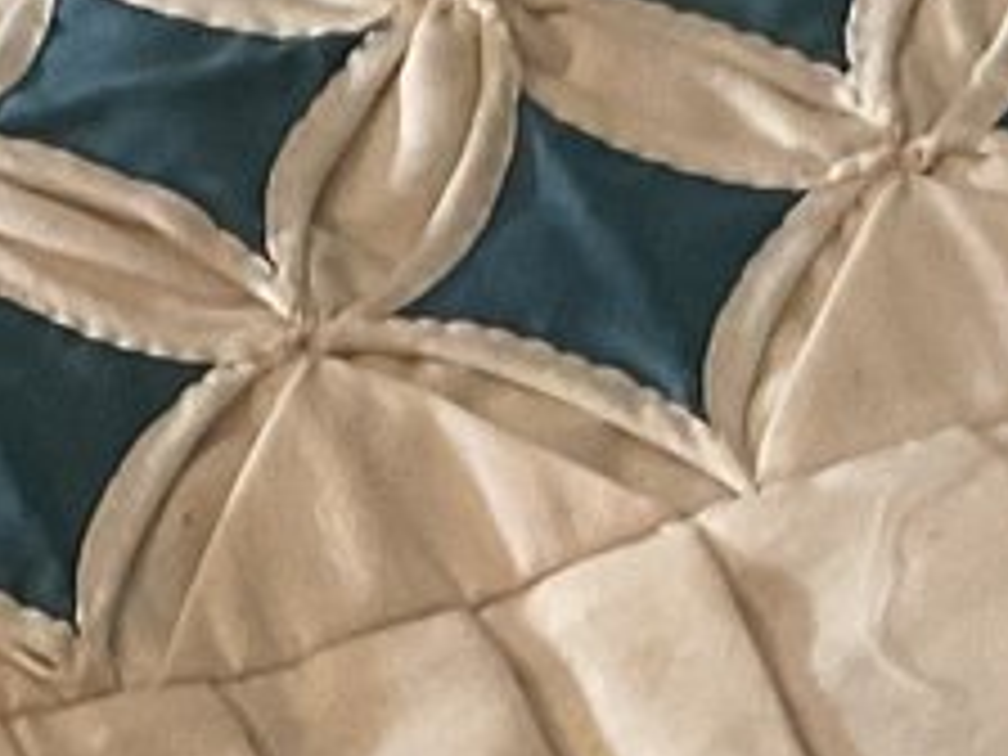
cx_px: 227
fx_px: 5707
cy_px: 1051
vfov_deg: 7.5
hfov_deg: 10.1
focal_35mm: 196
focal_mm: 3
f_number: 1.8
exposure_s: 1/60
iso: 125
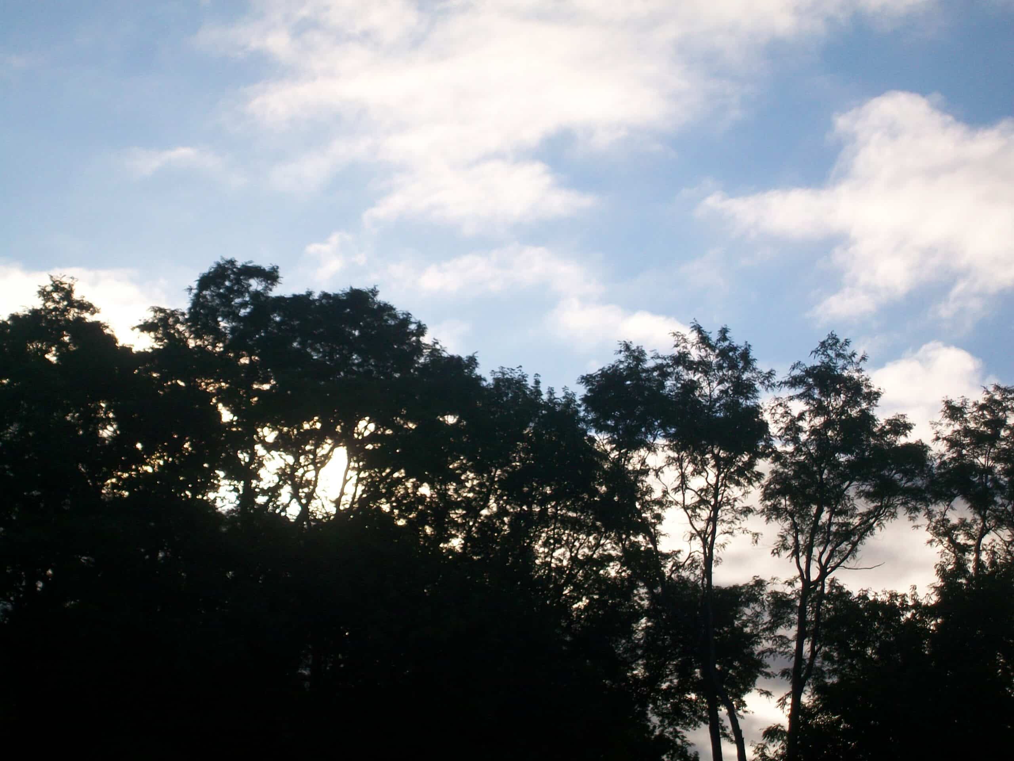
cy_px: 380
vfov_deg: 17.0
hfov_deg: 22.5
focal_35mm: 87
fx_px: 2548
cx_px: 507
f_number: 4.3
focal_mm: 14.3
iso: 64
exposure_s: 1/800
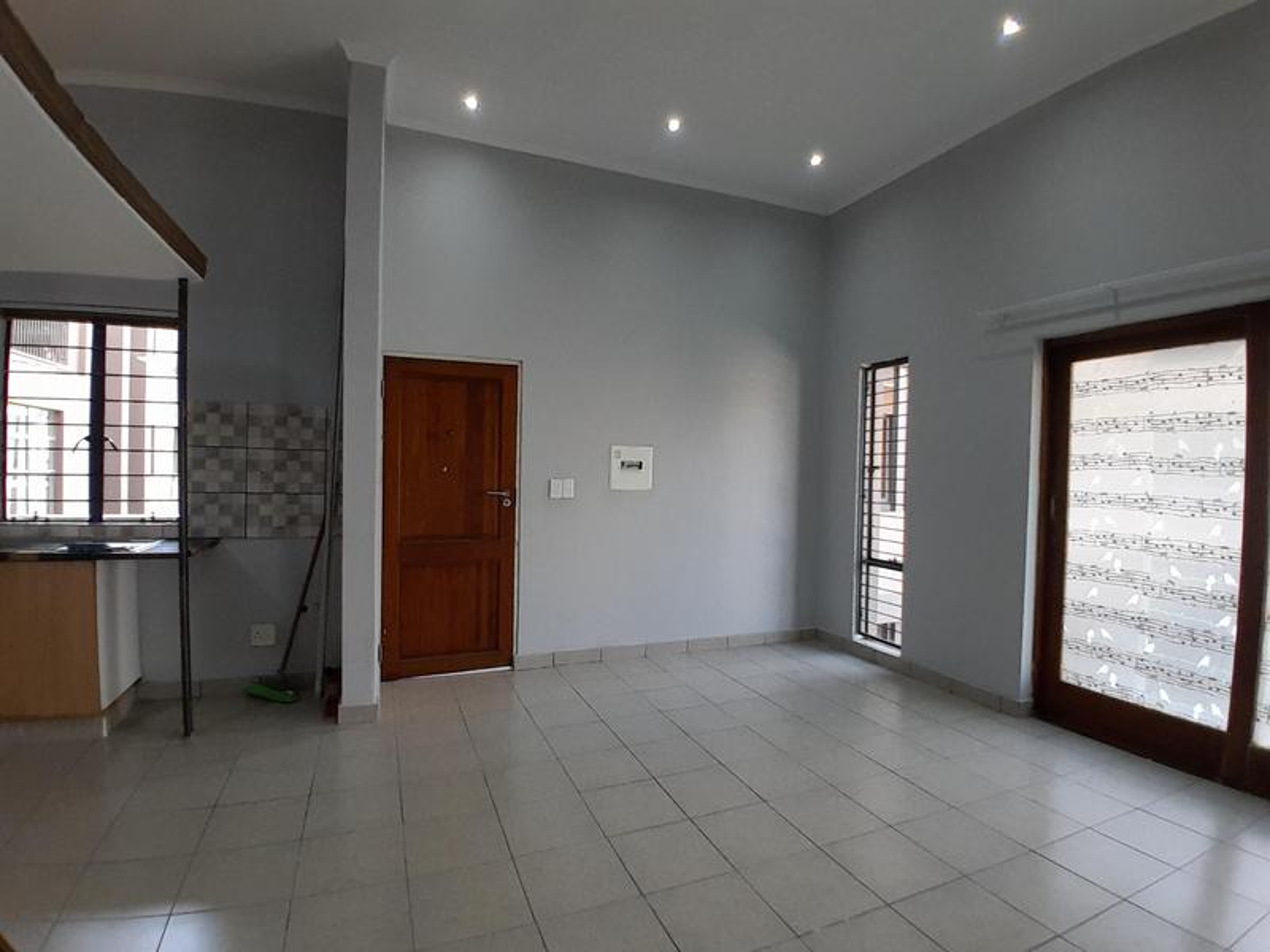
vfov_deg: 74.7
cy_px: 476
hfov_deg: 91.0
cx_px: 635
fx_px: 624
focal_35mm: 17
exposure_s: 1/50
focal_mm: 1.46
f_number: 2.2
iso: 80
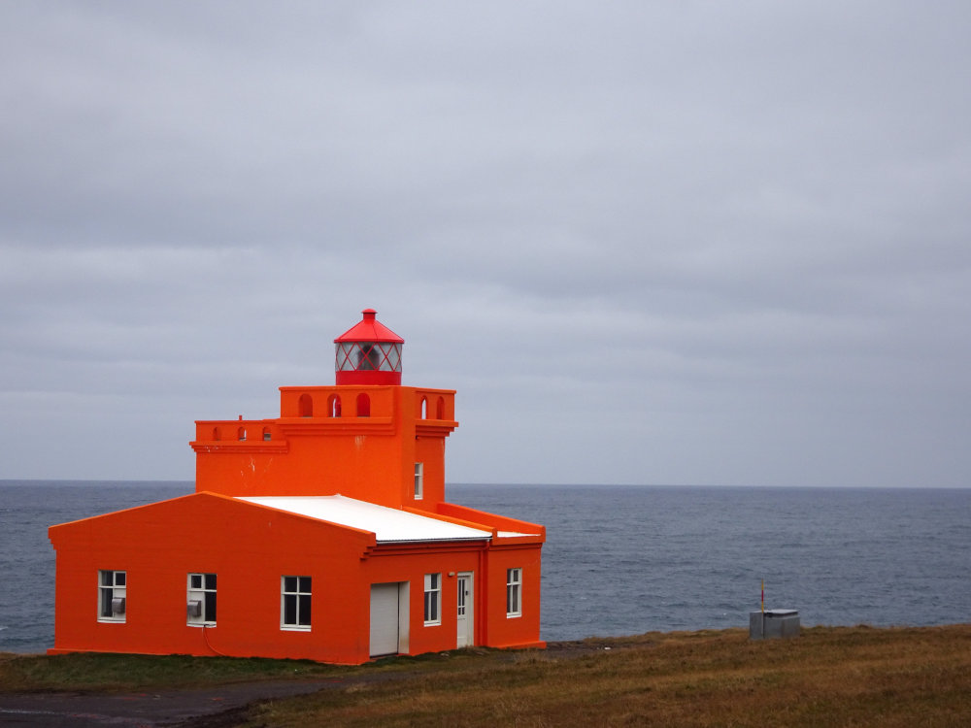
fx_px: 2104
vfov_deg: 19.6
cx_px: 486
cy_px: 364
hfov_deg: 26.0
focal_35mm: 75
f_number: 5
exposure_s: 1/80
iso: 80
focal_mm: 12.87
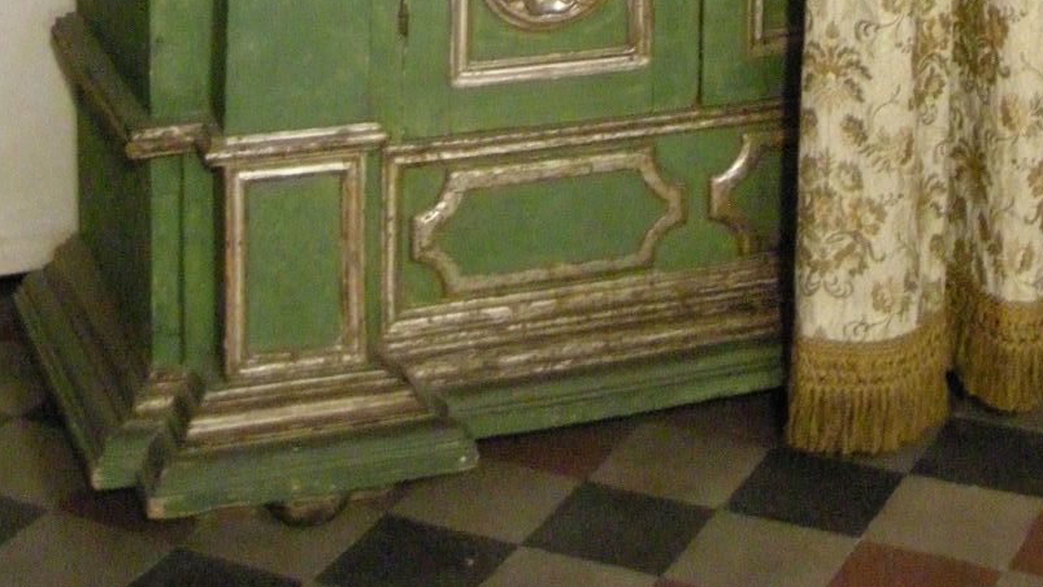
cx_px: 665
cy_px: -716
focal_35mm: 100
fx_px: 2766
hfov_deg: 21.3
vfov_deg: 10.7
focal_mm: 7.5
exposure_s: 1/2.8
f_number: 2.7
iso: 800
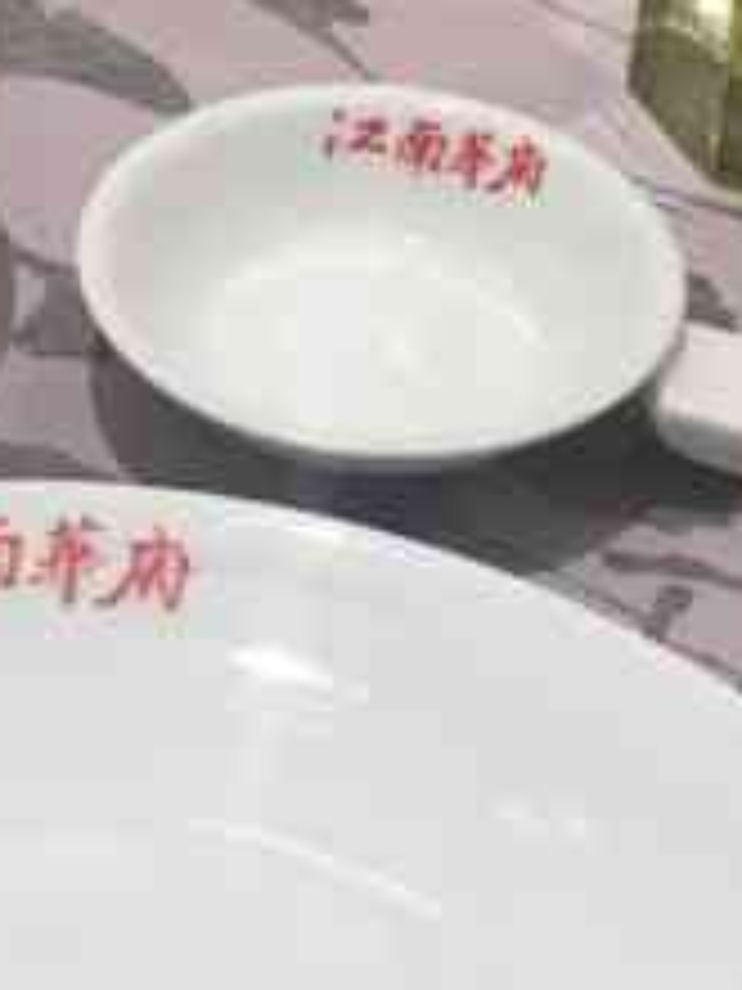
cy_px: 146
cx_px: 216
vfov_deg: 16.4
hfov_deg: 12.4
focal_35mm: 119
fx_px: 3401
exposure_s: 1/33
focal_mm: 3.99
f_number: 1.8
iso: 25
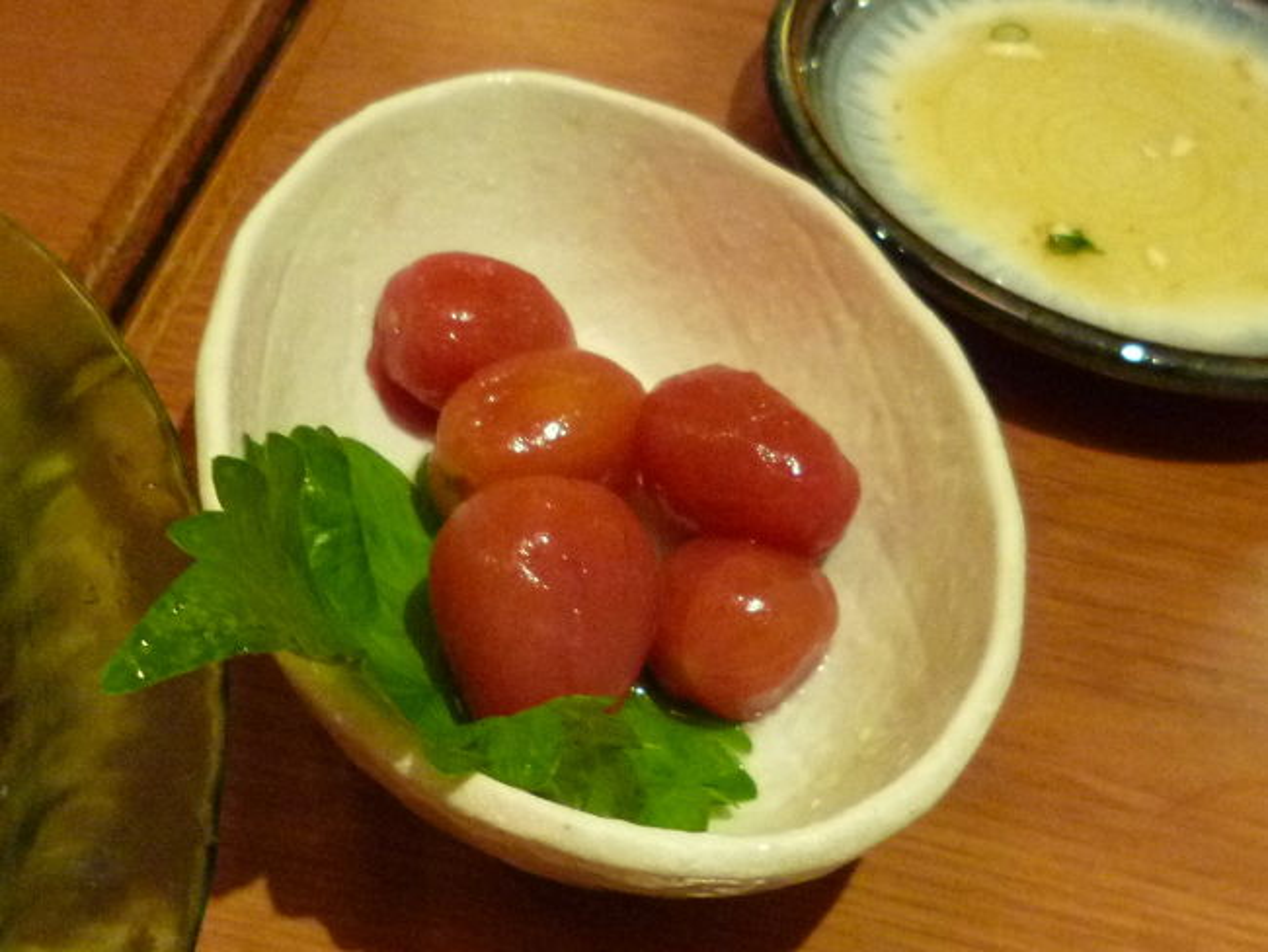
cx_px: 634
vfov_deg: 56.8
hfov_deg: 71.6
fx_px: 879
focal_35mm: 24
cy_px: 476
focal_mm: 4.3
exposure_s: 1/20
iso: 400
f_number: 2.5
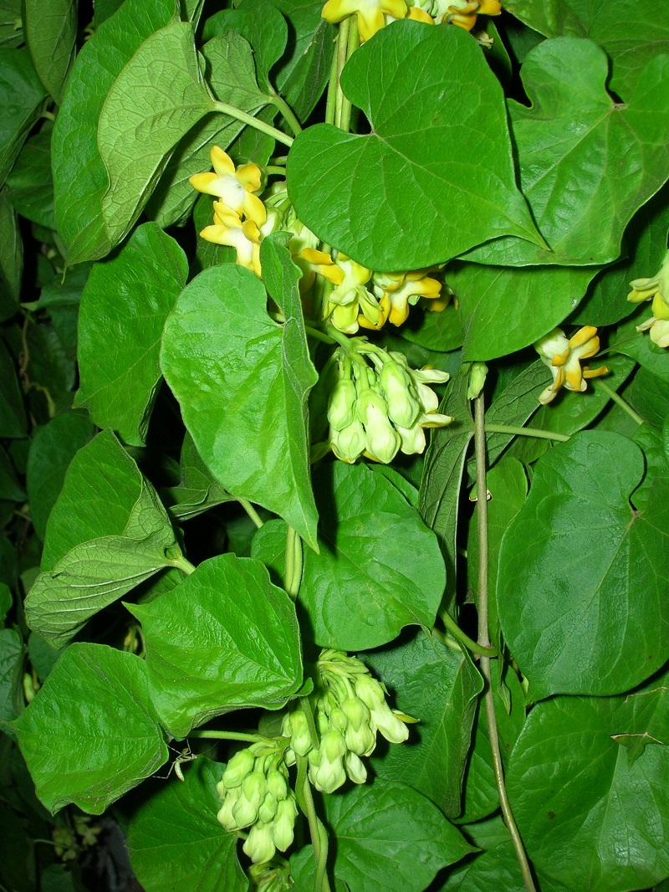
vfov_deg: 41.2
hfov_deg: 31.5
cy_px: 446
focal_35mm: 46
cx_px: 334
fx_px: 1185
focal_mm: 7.7
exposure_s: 1/60.1
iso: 50
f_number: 5.4
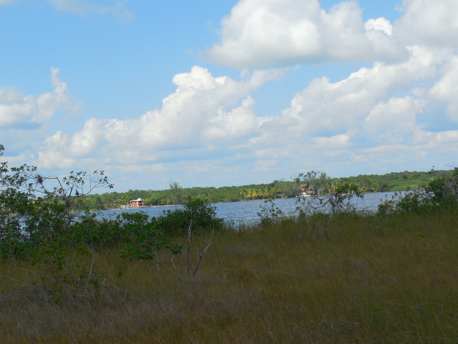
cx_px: 229
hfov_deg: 24.1
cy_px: 172
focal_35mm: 81
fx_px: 1072
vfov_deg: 18.2
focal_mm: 14.5
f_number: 4.6
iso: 125
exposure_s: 1/1000
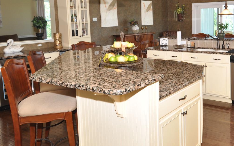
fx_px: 236
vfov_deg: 34.0
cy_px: 45
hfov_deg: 50.6
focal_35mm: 37
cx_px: 175
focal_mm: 12
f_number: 4
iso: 250
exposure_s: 1/60
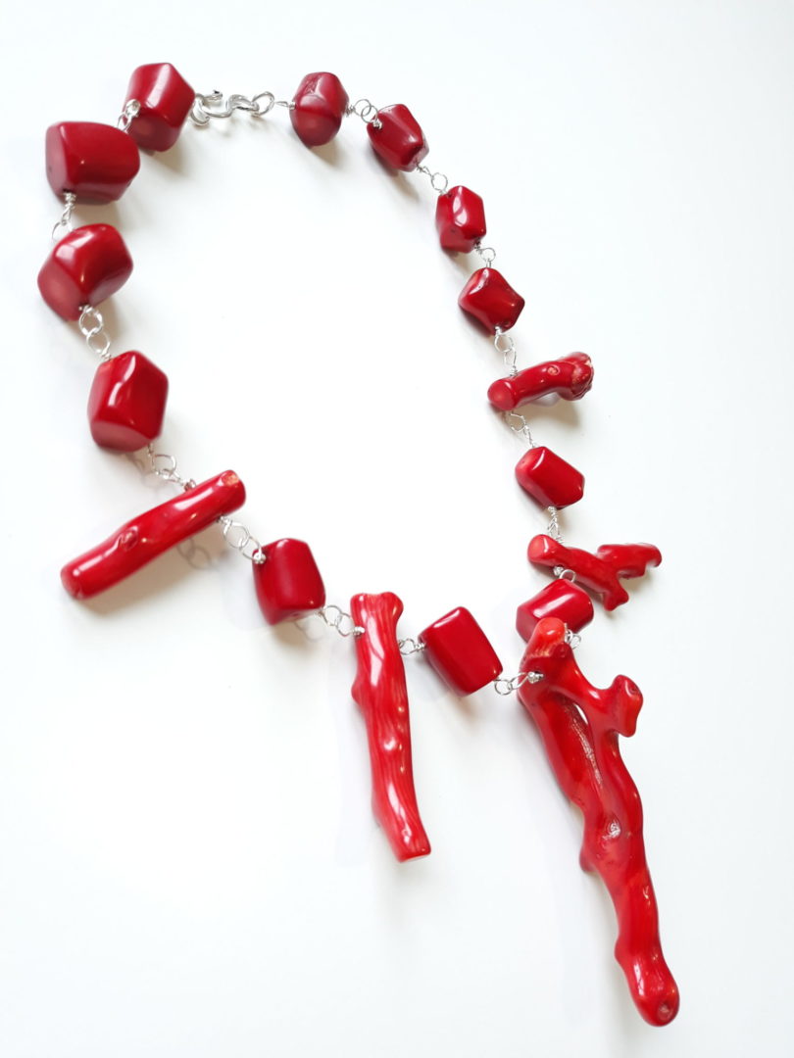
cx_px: 397
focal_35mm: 27
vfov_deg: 65.3
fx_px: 826
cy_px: 529
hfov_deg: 51.4
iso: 50
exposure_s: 1/50
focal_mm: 3.71
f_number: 1.7
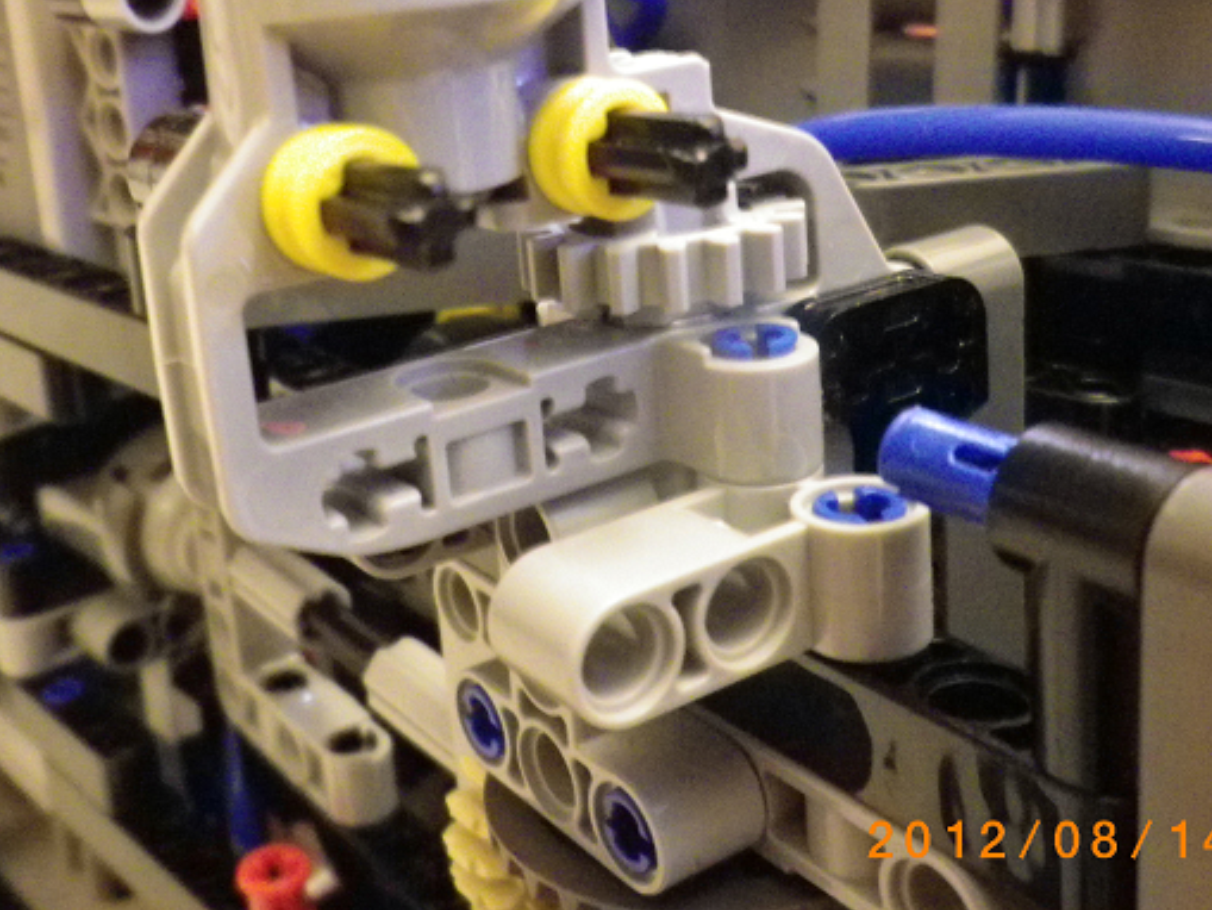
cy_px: 293
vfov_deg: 32.6
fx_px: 1541
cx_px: 462
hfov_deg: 42.6
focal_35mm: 44
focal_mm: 5
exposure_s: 1/4
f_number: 3.2
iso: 800
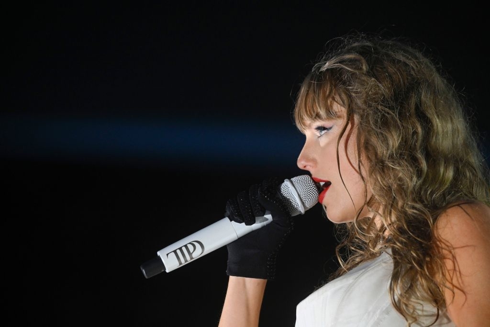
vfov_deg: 3.4
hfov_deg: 5.2
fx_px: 5445
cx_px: 245
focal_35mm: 400
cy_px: 164
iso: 2500
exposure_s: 1/320
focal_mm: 400
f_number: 6
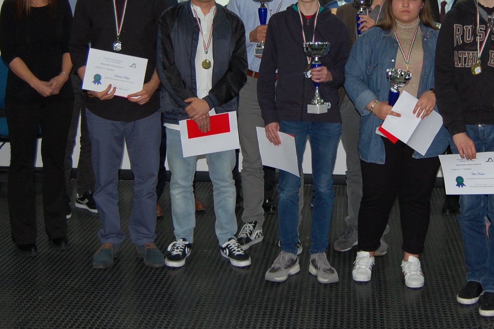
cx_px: 321
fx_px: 809
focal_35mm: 59
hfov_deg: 33.7
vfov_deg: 22.7
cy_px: 75
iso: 400
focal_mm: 20
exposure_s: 1/60
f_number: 3.8
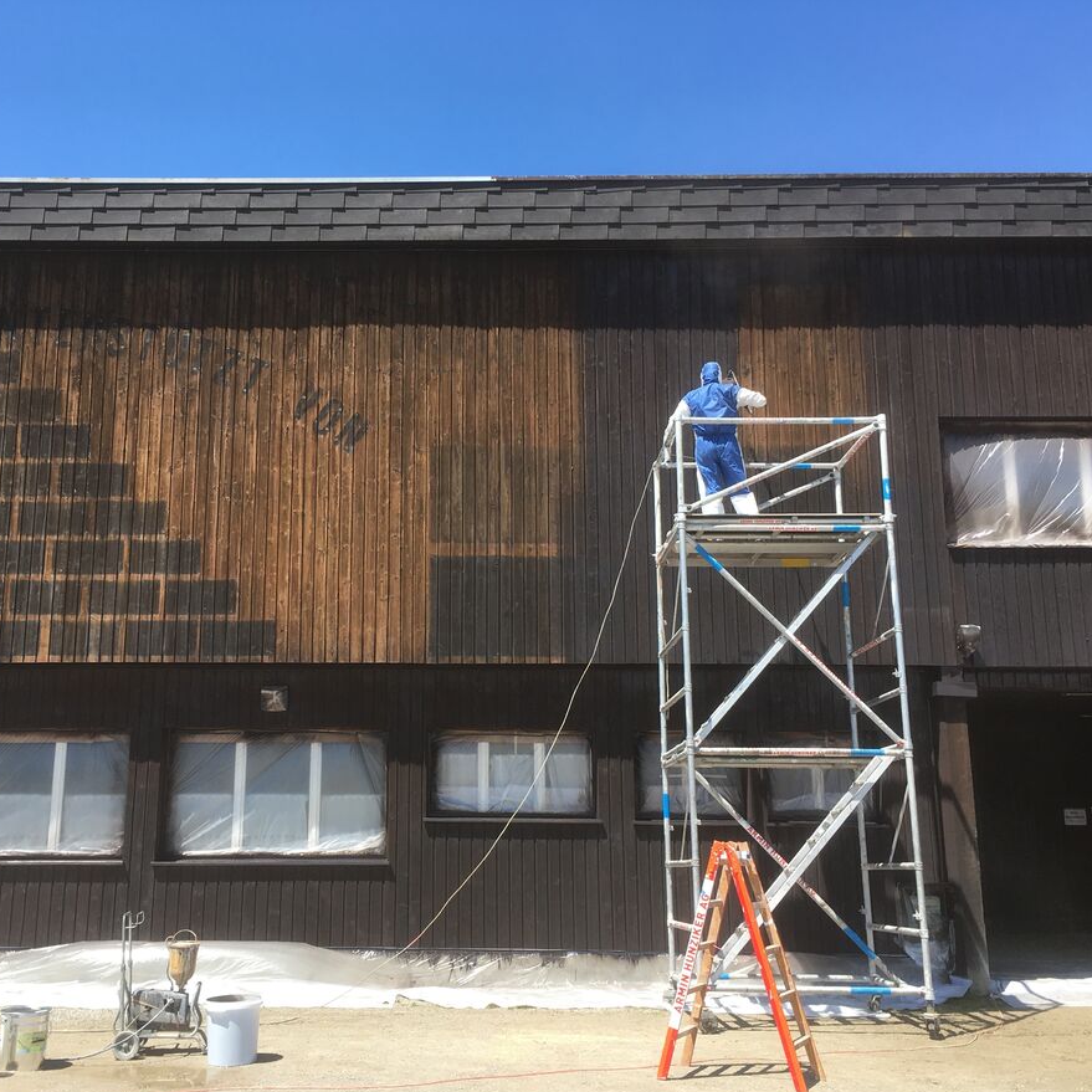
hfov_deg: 47.0
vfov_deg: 47.2
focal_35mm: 35
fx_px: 1249
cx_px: 448
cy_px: 555
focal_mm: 4.15
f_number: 2.2
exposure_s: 1/855
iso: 25
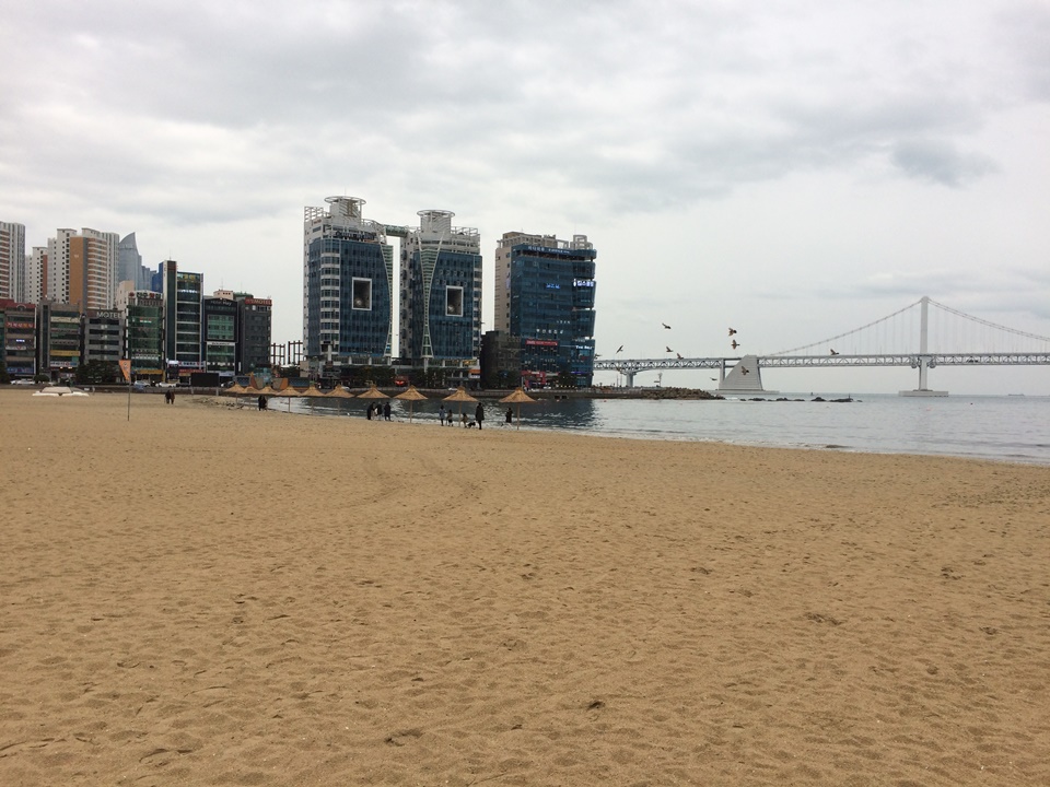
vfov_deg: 48.2
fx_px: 880
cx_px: 525
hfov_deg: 61.7
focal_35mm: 29
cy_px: 394
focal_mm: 4.15
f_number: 2.2
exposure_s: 1/336
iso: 32
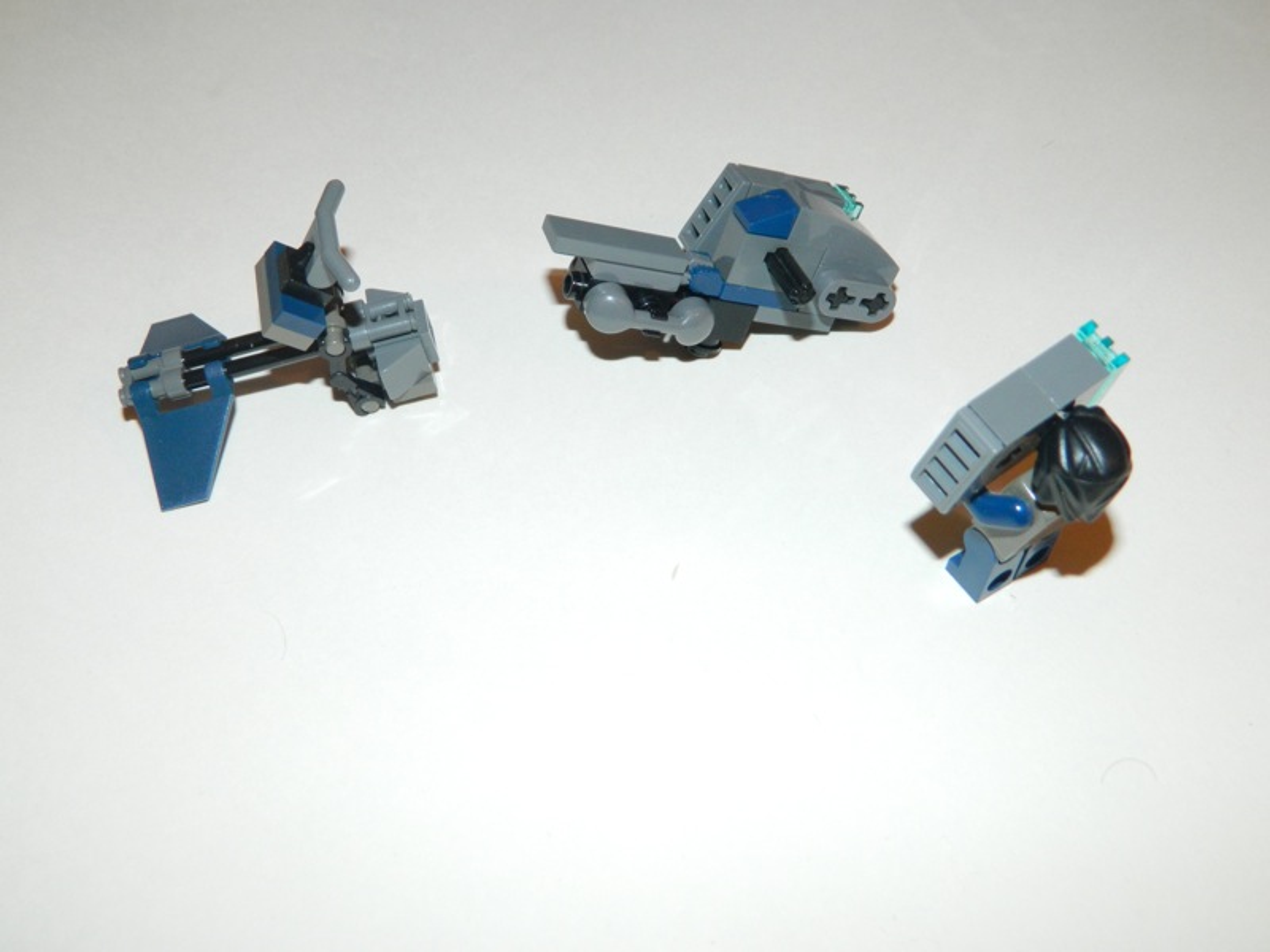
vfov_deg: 40.7
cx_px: 635
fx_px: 1284
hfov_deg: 52.6
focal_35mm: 35
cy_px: 476
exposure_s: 1/40
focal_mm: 6.2
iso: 200
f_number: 3.3
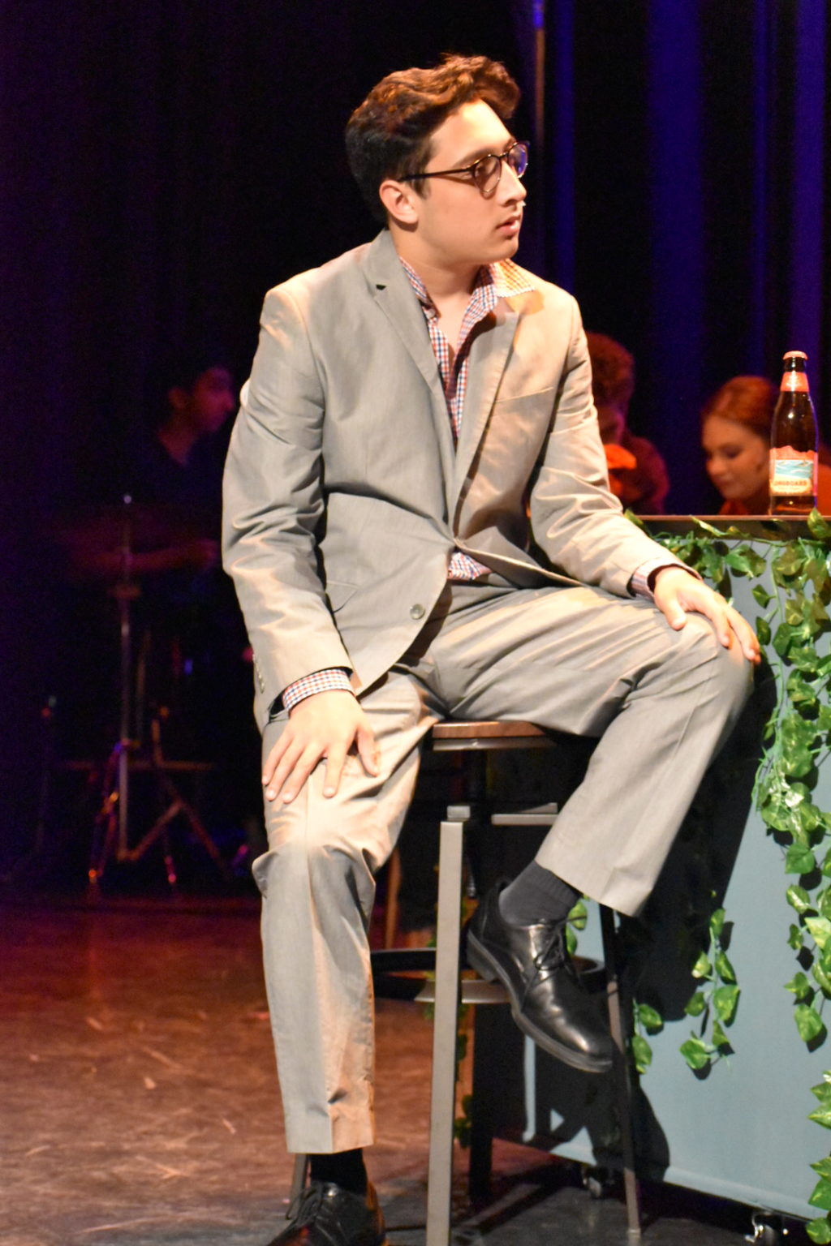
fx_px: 3635
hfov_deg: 13.0
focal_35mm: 105
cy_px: 623
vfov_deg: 19.5
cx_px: 416
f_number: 4.5
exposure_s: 1/250
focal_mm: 70
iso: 12800
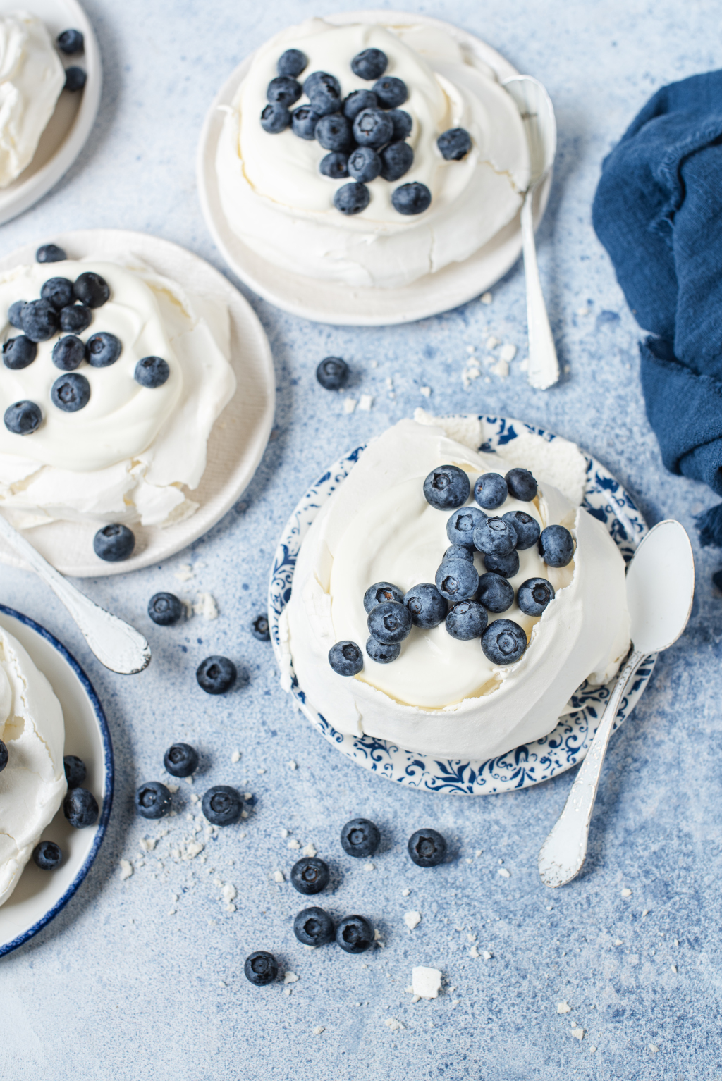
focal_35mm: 50
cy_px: 540
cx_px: 361
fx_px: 1503
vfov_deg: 39.6
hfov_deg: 27.0
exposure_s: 1/60
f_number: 4.5
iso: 125
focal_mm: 50
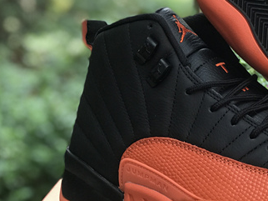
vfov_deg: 11.3
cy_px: 80
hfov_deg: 14.7
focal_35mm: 131
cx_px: 292
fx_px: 1013
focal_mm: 6.6
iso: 32
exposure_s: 1/100
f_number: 2.8
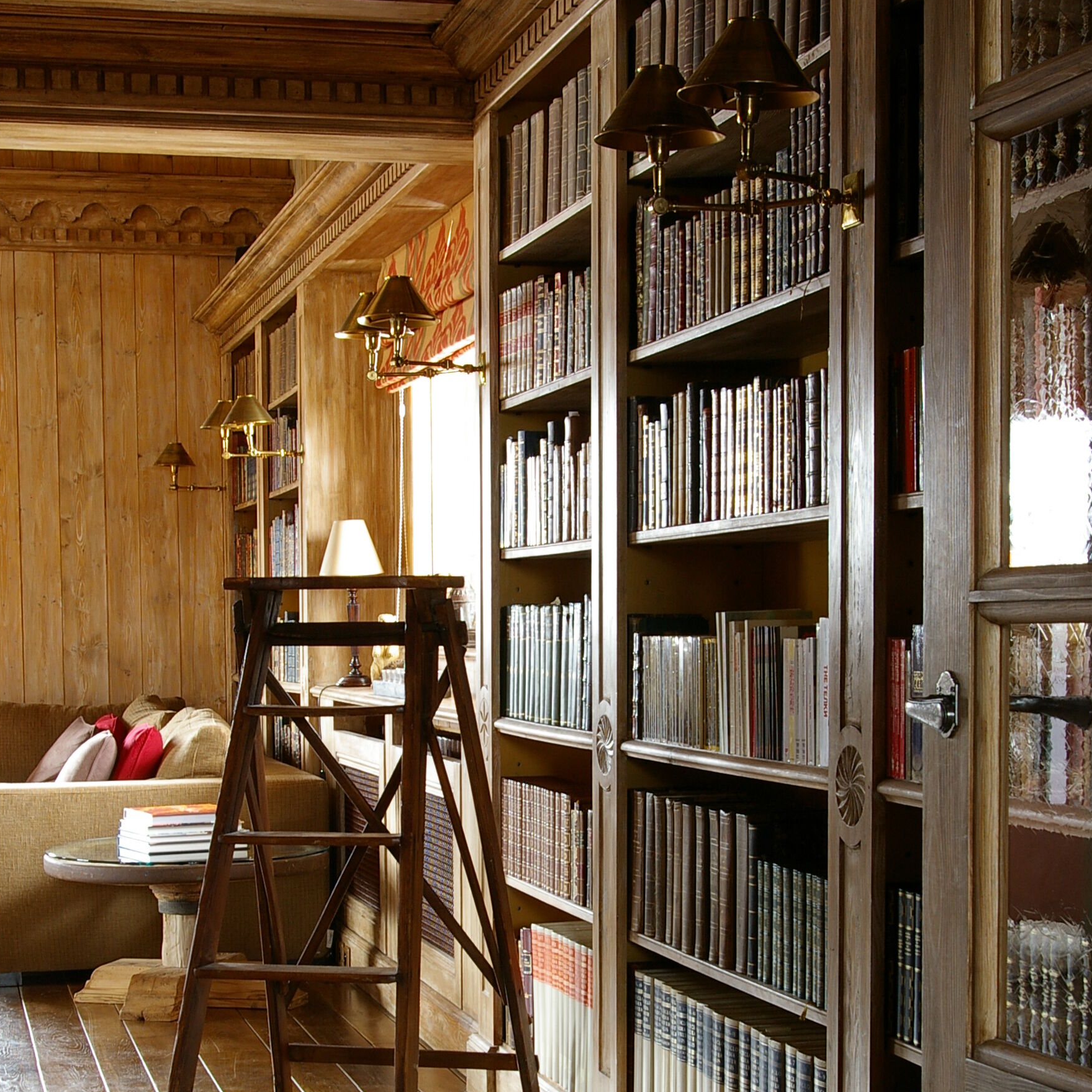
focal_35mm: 61
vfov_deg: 27.8
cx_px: 523
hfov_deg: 28.2
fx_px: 2177
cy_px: 799
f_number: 11
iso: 200
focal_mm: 28
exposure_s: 3
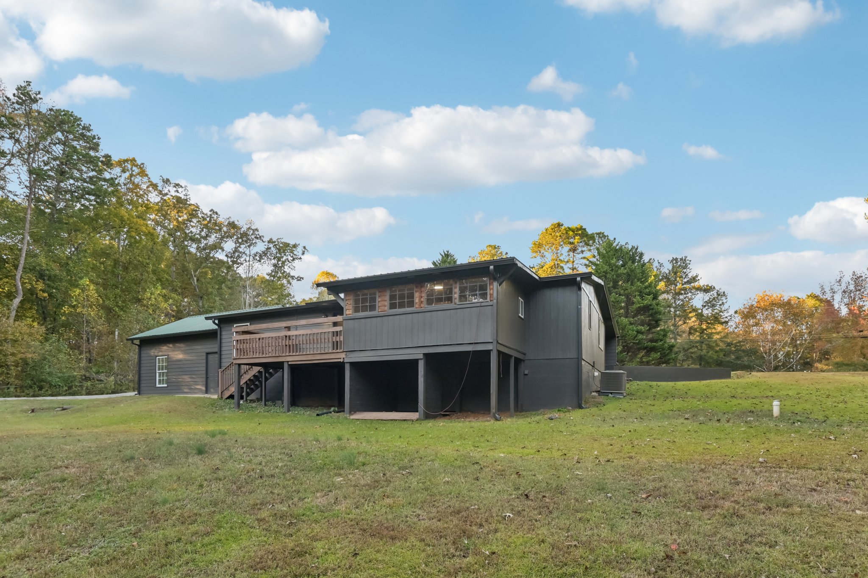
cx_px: 434
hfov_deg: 90.0
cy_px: 289
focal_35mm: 18
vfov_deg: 67.3
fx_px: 434
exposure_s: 1/60
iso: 200
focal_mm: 18
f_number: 8
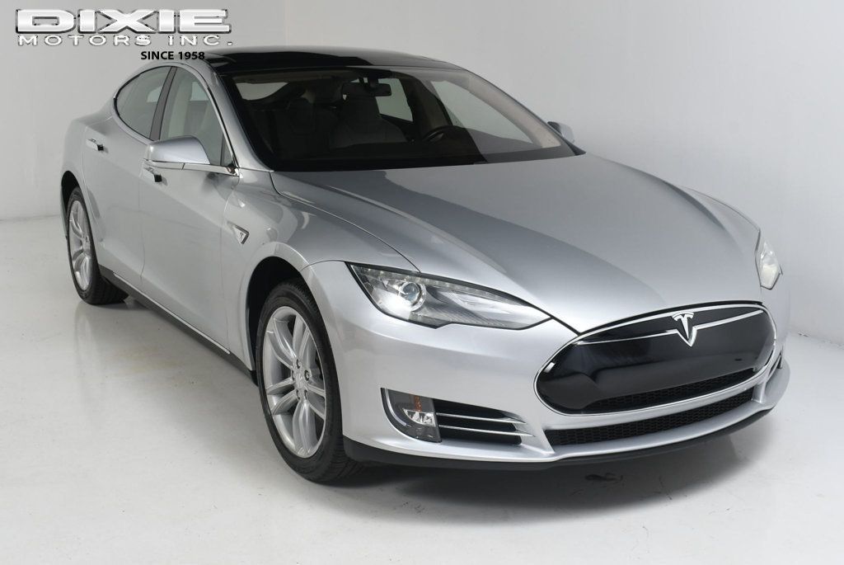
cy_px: 282
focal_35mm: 44
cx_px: 422
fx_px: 1033
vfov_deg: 30.6
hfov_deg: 44.5
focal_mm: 22
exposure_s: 1/160
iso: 100
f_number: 11
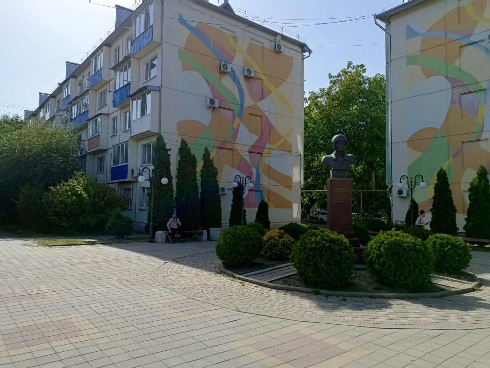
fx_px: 354
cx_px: 245
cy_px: 184
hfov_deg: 69.4
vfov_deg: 54.9
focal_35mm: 25
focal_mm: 4.76
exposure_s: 1/658
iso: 114
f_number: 1.69
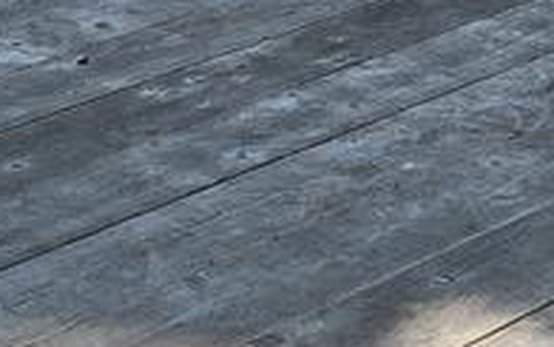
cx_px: 213
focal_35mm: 180
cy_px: -156
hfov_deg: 11.6
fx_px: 2718
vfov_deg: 7.2
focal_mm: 6.3
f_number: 1.7
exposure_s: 1/390
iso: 12
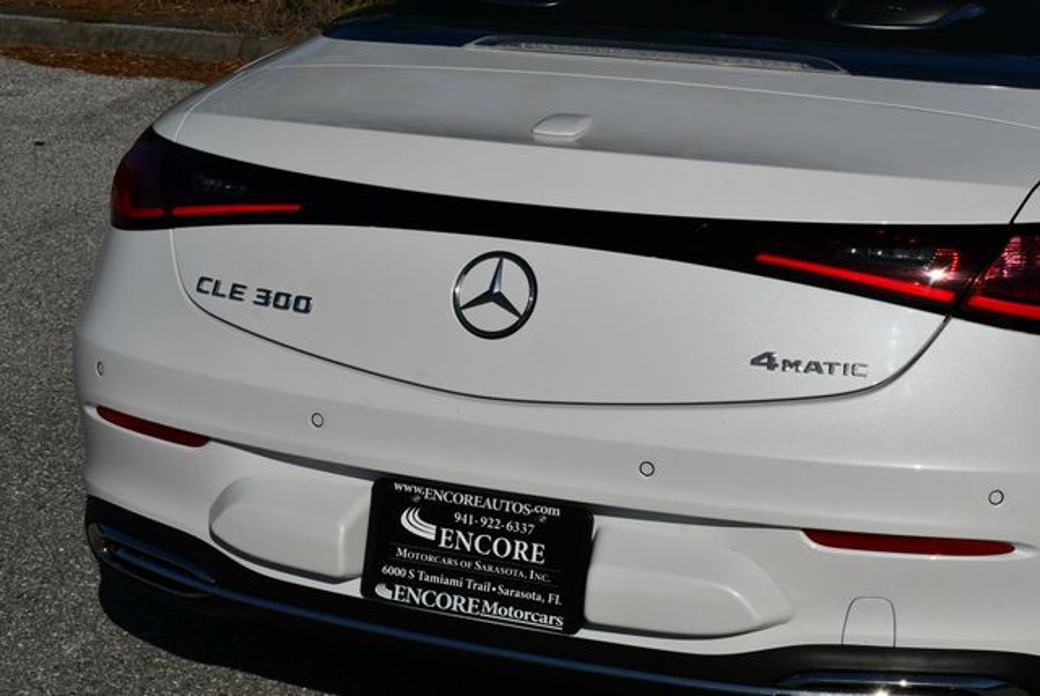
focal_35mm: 72
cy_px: 348
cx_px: 520
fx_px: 2082
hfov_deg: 28.0
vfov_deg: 19.0
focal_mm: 36
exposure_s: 1/640
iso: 100
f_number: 13
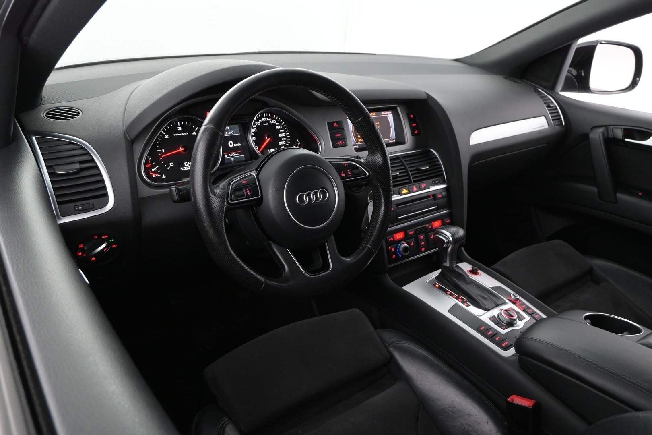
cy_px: 218
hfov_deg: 64.6
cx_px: 326
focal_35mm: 28
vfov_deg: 45.7
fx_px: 516
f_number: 5
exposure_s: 1/30
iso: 2800
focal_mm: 19
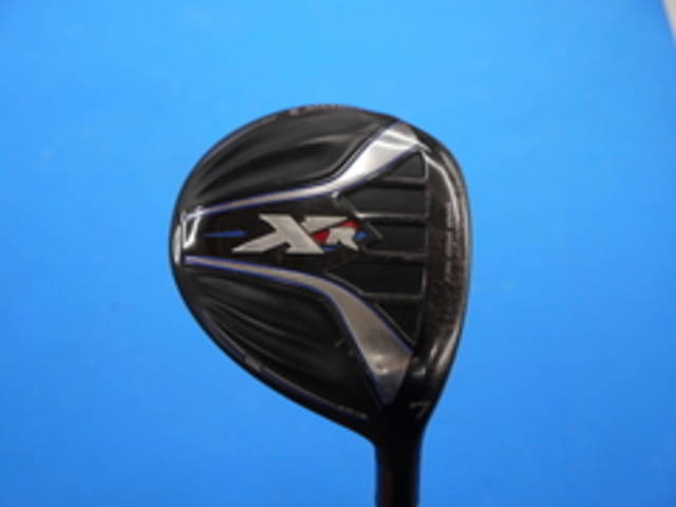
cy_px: 254
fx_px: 937
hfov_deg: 39.7
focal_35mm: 48
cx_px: 338
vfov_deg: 30.3
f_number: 4.5
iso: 200
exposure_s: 1/60
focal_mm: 24
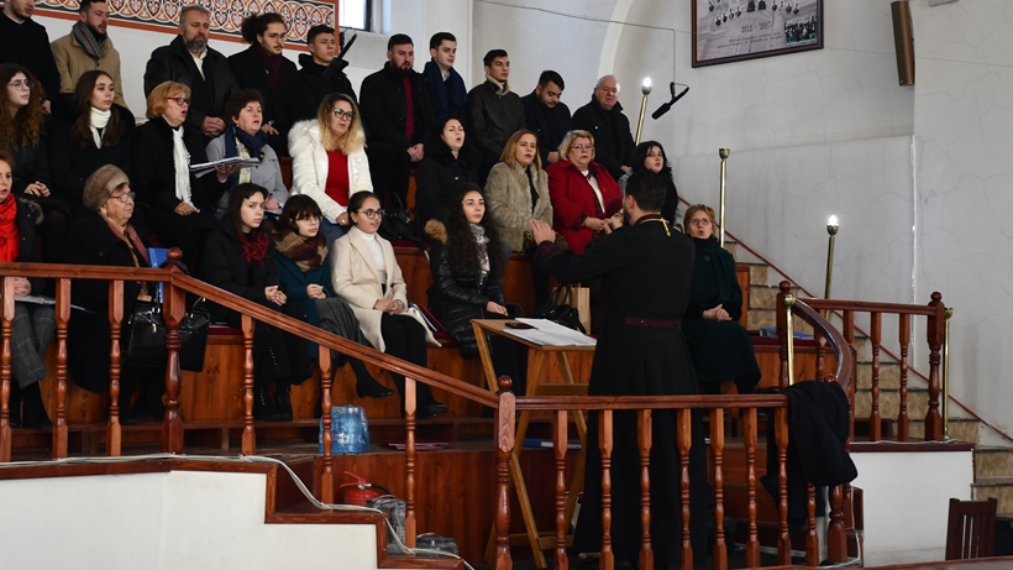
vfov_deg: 17.7
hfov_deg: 30.9
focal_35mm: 68
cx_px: 426
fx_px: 1826
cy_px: 196
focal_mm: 35
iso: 400
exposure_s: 1/60
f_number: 4.2
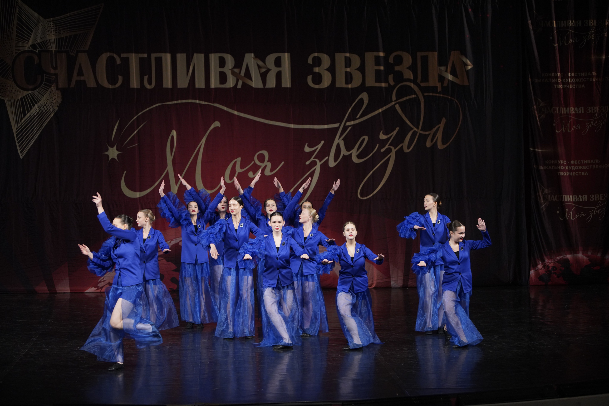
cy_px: 203
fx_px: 1776
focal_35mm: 105
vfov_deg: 13.0
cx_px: 304
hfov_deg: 19.5
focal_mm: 105
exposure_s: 1/500
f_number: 3.2
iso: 2000
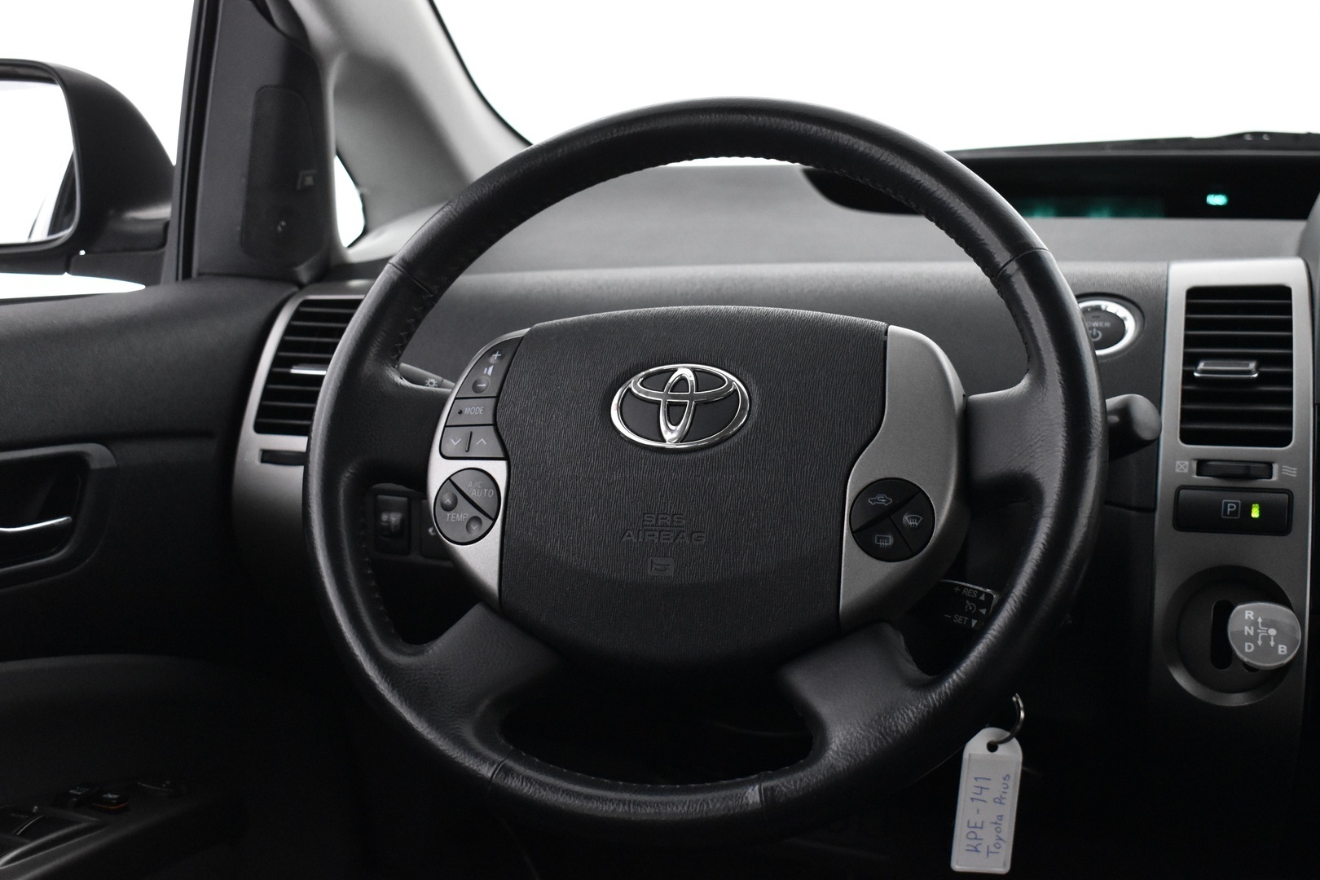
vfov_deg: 28.1
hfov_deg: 41.1
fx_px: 1760
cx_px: 660
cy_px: 440
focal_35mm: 48
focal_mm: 32
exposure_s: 1/40
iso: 3200
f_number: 4.5
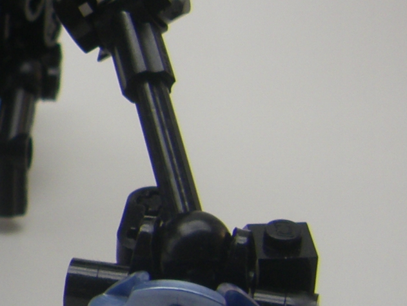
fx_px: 1835
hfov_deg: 11.9
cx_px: -268
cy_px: 45
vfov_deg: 9.5
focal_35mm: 156
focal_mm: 6.3
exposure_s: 1/80
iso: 64
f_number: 3.5
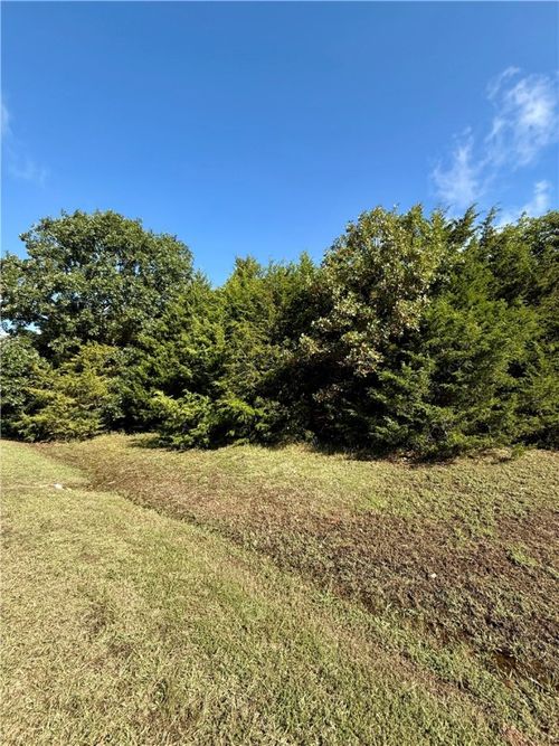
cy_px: 373
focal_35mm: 14
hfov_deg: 85.7
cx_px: 280
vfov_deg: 102.1
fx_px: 302
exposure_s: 1/717
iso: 50
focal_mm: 2.22
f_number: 2.2
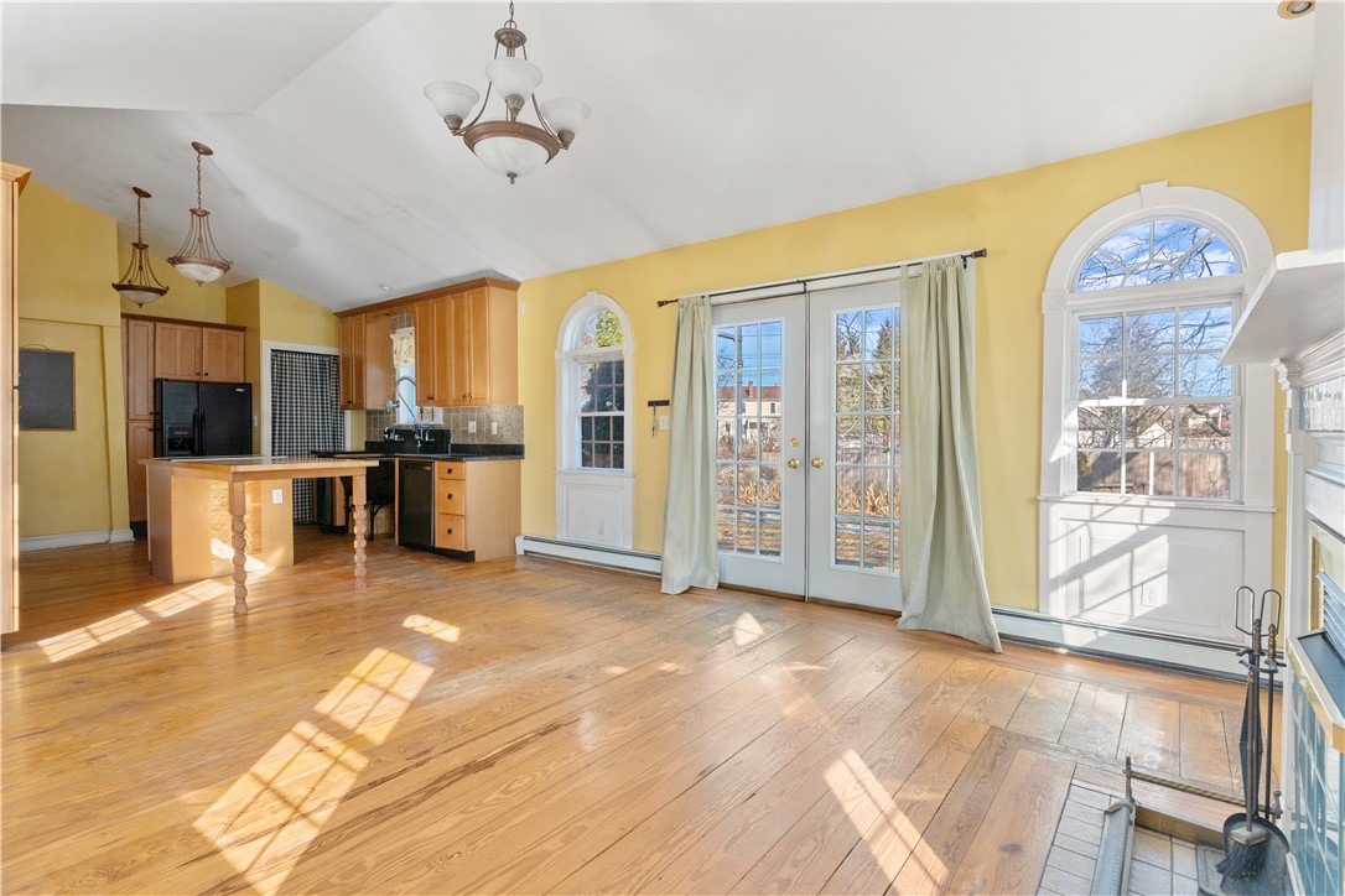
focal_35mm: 16
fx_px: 616
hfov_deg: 95.0
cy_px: 448
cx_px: 672
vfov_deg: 72.1
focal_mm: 11
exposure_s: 1/40
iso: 320
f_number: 7.1
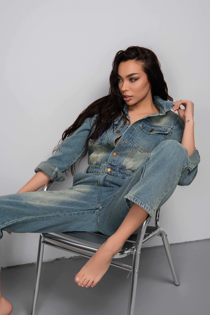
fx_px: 465
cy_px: 158
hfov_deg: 25.5
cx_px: 105
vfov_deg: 37.5
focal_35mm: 53
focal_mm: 53.1
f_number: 5.6
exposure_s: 1/320
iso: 1250
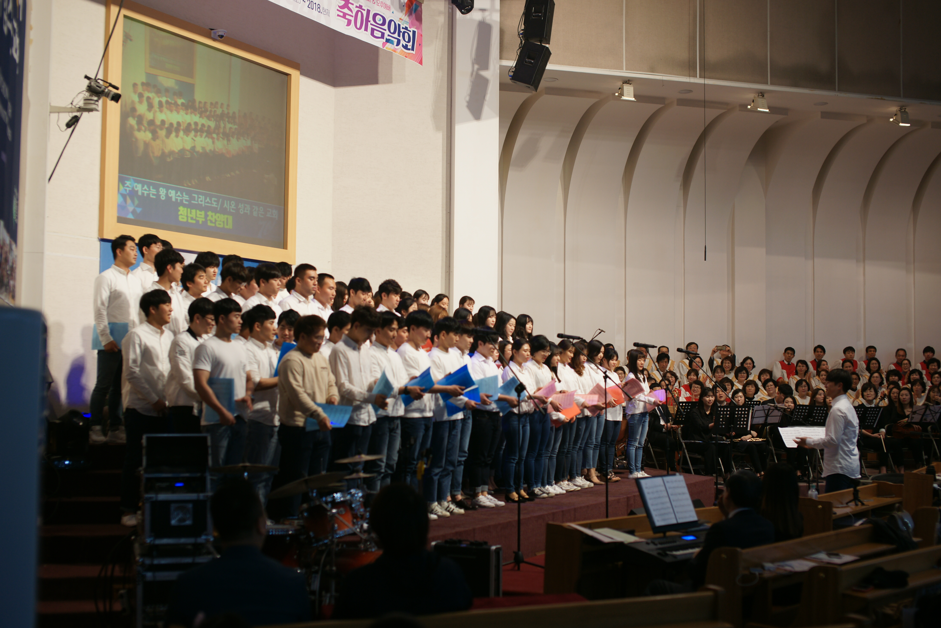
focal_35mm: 50
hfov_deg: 39.6
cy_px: 314
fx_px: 1307
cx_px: 470
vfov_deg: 27.0
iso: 200
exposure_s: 1/60
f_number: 2.5
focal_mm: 50
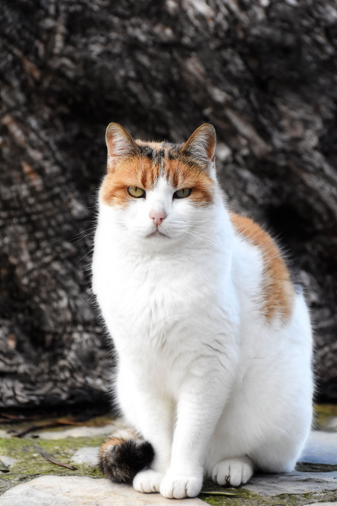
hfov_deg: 6.8
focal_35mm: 202
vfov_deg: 10.2
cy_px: 253
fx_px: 2843
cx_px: 168
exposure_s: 1/3000
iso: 2500
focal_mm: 135
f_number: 4.8
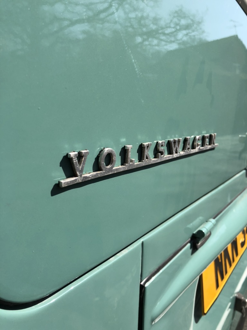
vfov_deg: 63.4
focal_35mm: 28
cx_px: 124
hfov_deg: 49.7
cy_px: 165
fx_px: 266
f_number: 1.8
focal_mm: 4
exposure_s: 1/2024
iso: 20
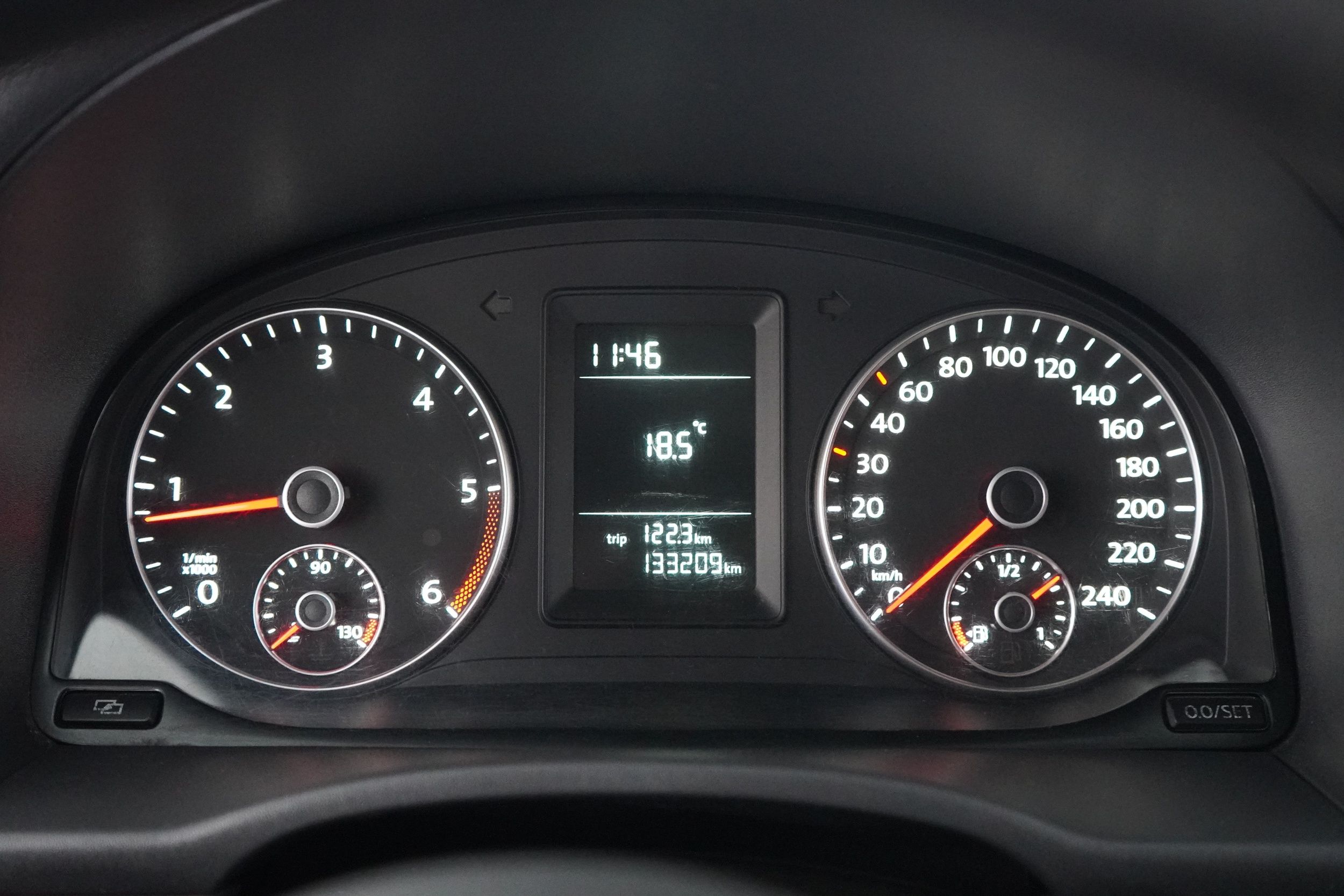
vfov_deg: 31.9
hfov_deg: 46.4
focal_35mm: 42
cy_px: 448
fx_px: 1568
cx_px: 672
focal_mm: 28
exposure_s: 1/20
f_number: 3.5
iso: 6400
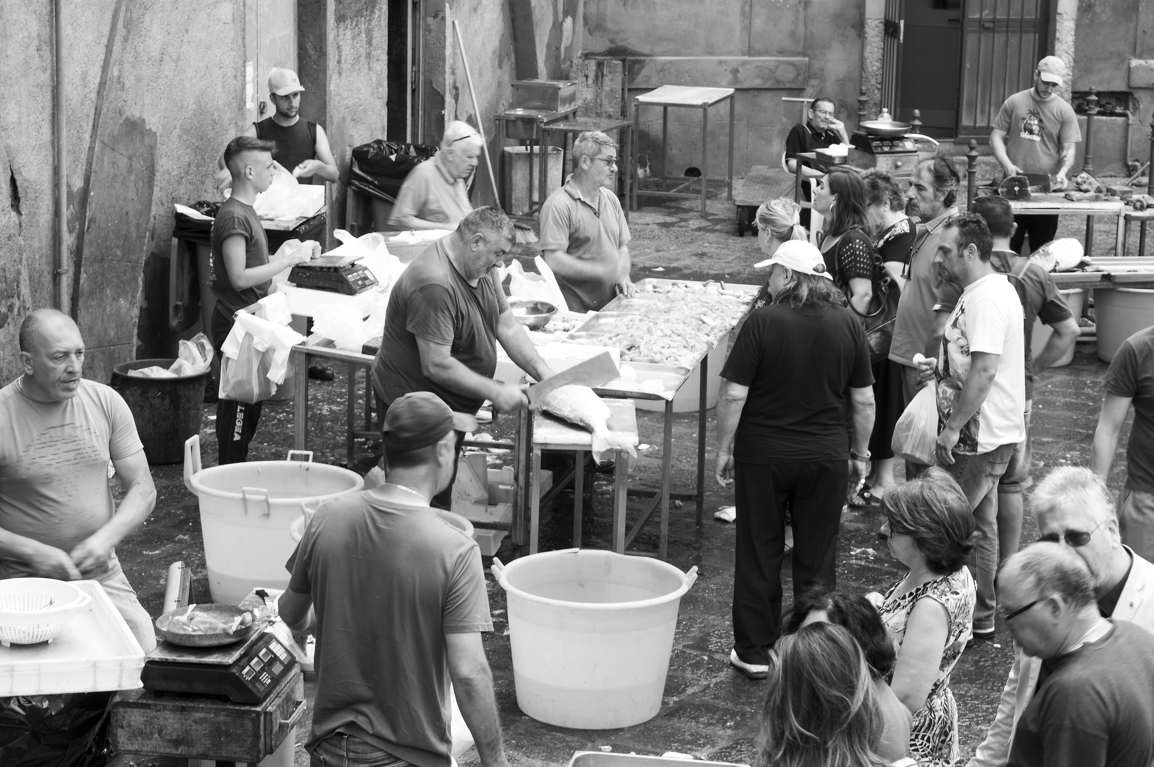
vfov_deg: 16.5
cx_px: 577
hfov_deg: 24.6
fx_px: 2642
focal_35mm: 82
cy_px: 384
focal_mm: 55
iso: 100
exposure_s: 1/25
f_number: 5.6
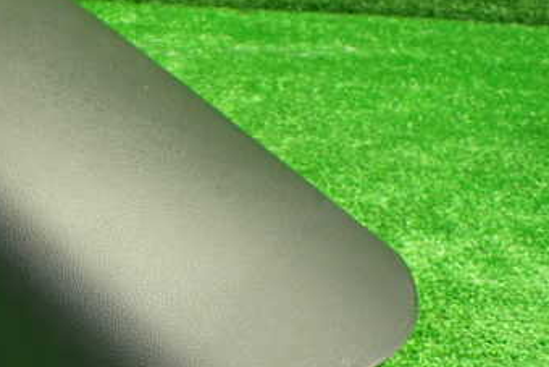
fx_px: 839
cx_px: 78
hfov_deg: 34.6
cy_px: 243
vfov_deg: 24.5
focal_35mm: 55
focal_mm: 5.4
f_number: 2.3
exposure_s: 1/80
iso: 800
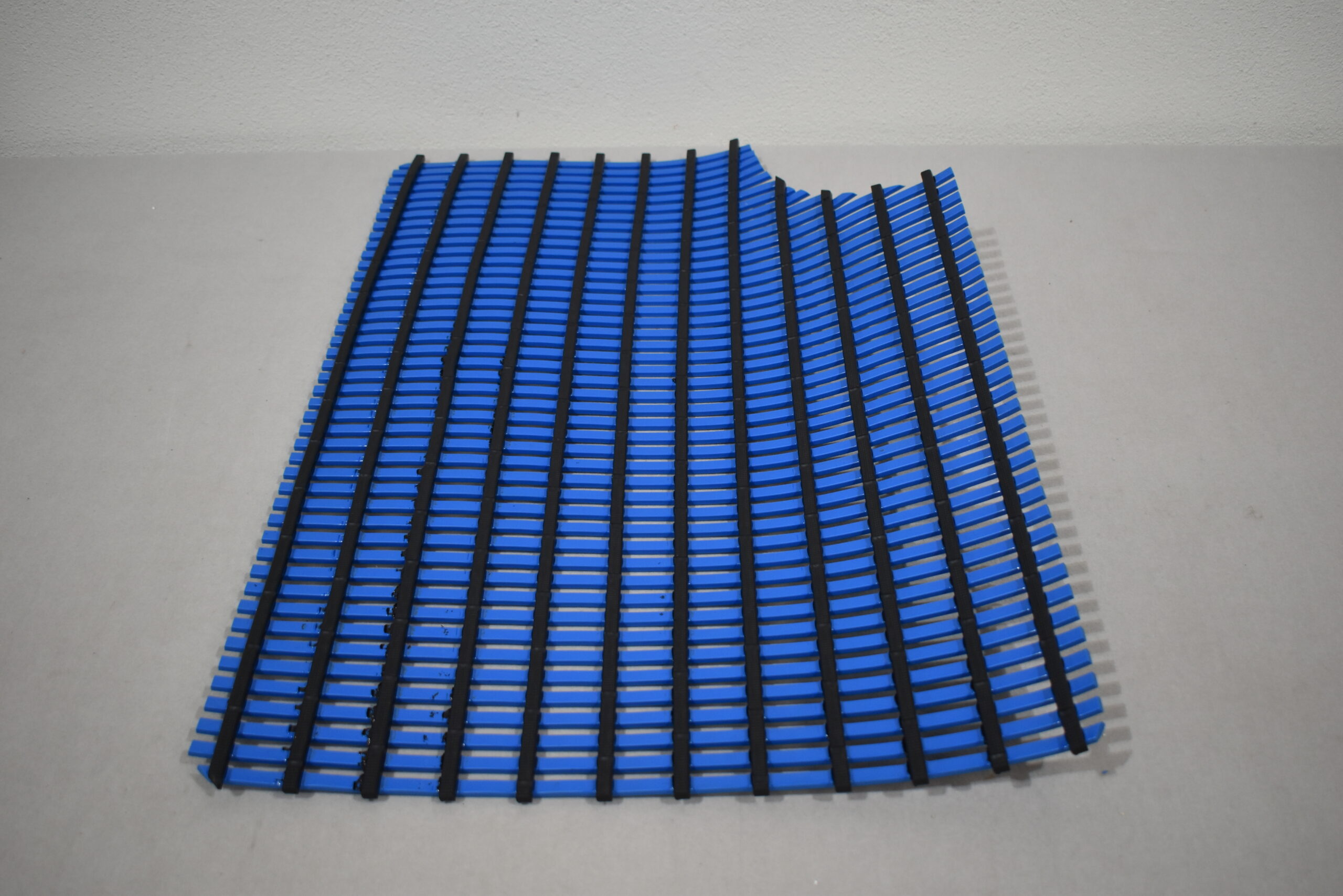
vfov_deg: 36.9
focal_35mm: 36
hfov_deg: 53.1
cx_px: 672
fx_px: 1343
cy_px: 448
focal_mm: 24
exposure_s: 1/250
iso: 720
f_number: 3.8
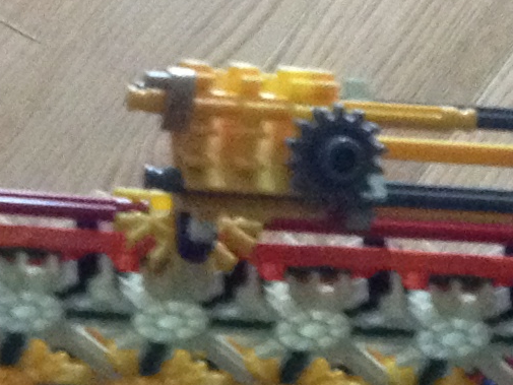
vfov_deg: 6.5
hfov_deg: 8.7
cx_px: 25
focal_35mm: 226
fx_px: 3350
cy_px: 498
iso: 400
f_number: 2.4
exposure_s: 1/17
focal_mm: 4.28
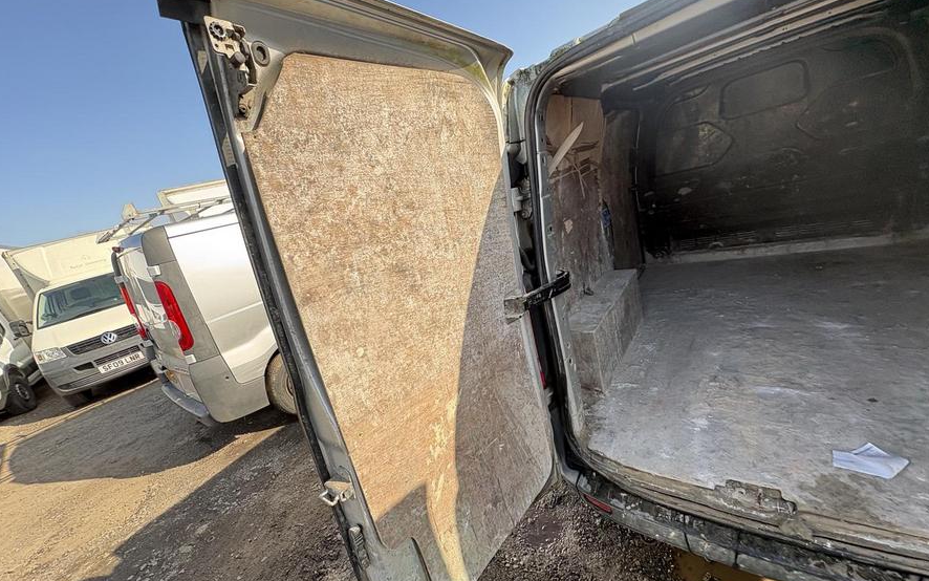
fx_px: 380
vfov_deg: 74.8
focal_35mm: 15
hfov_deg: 101.5
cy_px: 305
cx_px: 463
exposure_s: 1/251
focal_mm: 2.22
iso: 40
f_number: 2.2
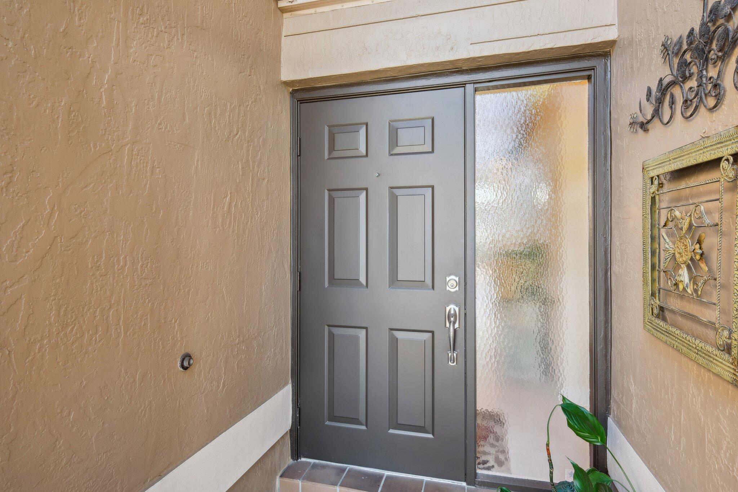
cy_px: 246
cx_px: 369
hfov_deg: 90.0
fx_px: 369
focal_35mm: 18
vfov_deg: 67.4
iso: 400
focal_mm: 12
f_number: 8
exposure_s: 1/9
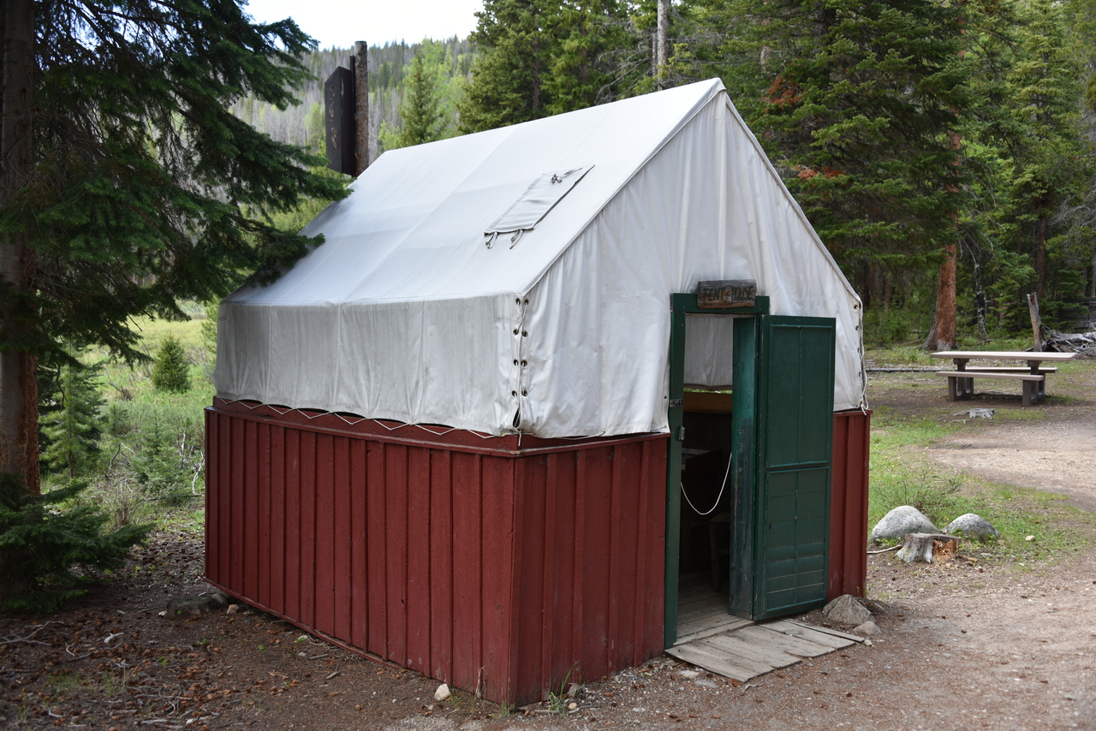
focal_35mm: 35
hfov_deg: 54.4
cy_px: 366
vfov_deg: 37.9
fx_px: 1066
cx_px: 548
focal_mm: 35
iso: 100
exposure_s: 1/100
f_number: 5
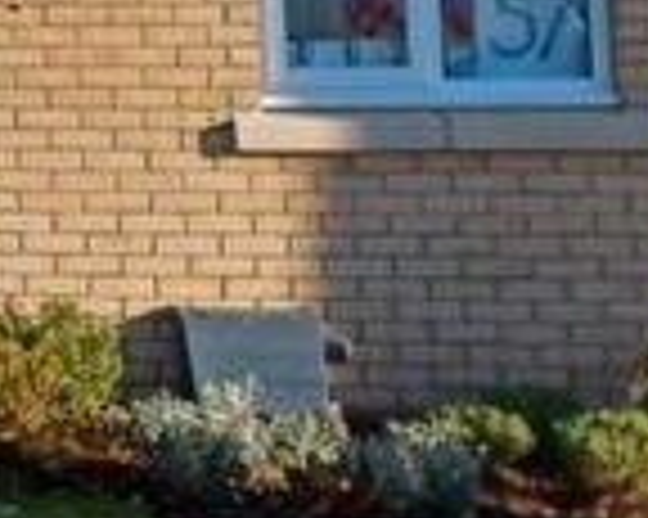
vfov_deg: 12.6
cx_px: -666
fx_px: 2281
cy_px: -119
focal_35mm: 119
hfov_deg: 13.7
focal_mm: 4.6
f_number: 1.8
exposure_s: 1/296
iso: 32
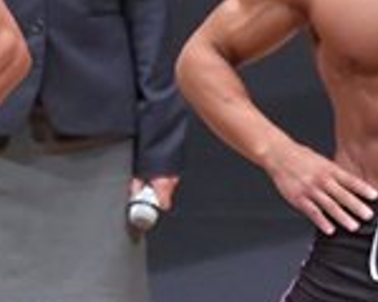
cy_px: 244
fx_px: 15483
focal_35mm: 1384
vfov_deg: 1.1
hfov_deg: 1.4
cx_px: -9
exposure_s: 1/400
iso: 8000
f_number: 5.6
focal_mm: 190
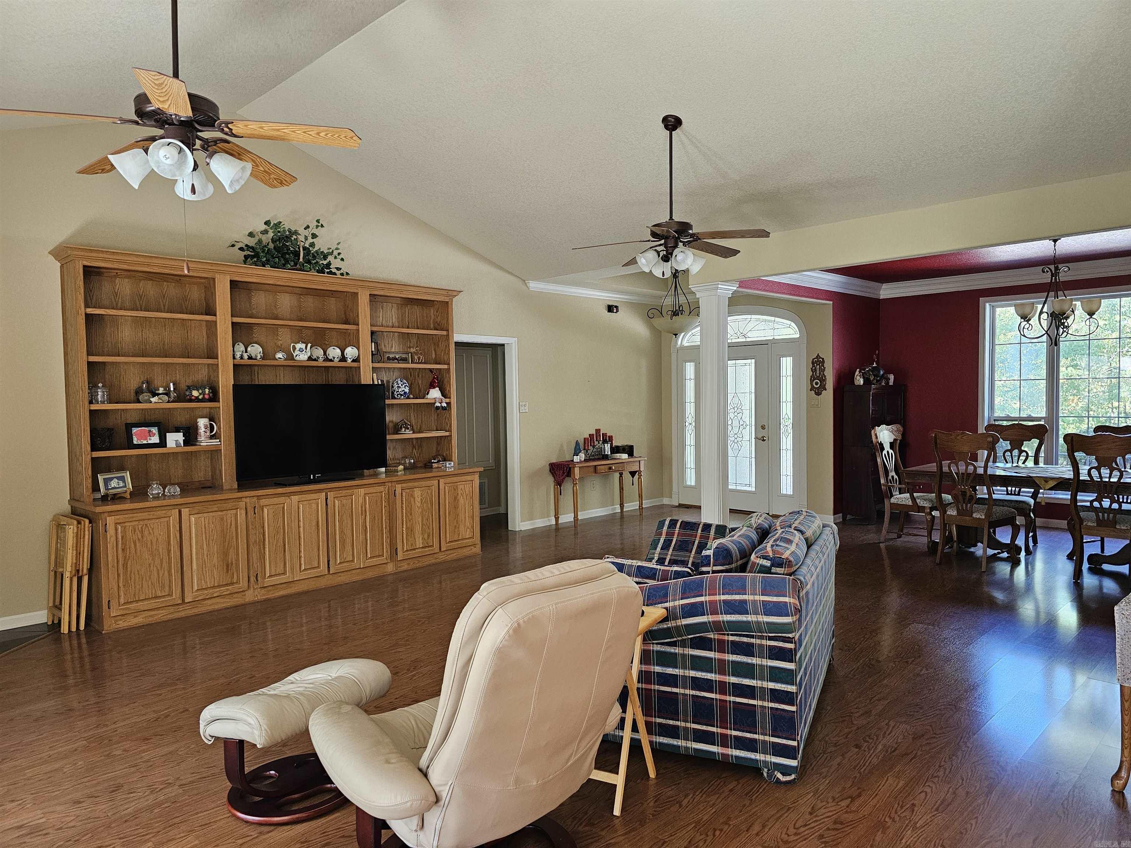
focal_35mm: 23
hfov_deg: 73.9
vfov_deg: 58.9
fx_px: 751
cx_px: 566
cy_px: 424
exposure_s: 1/170
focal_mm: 6.3
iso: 640
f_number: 1.7
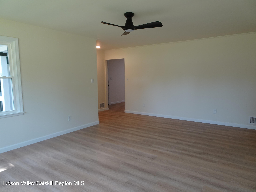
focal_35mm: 24
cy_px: 96
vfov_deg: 56.8
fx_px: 177
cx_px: 128
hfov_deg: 71.6
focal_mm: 4.25
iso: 100
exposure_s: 1/30
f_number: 3.5
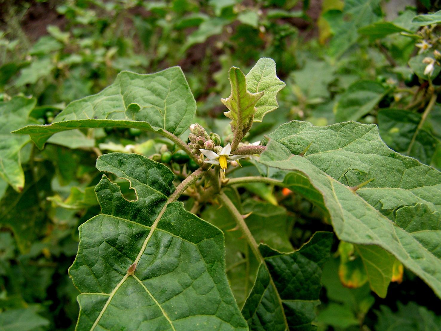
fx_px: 484
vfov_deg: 37.7
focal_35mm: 38
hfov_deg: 49.0
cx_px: 220
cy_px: 166
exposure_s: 1/80
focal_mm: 6.3
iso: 50
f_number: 4
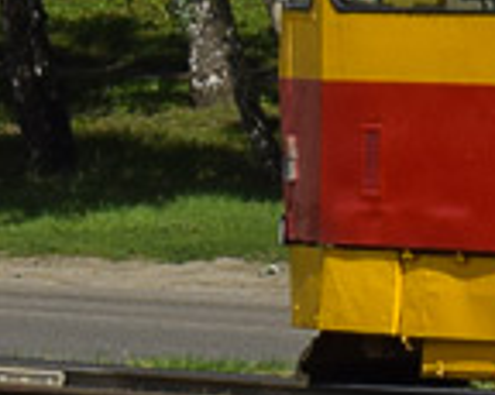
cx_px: 1729
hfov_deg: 2.9
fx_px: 9427
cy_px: -326
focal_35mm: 644
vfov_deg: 2.4
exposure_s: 1/1000
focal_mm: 55
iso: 200
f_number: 8
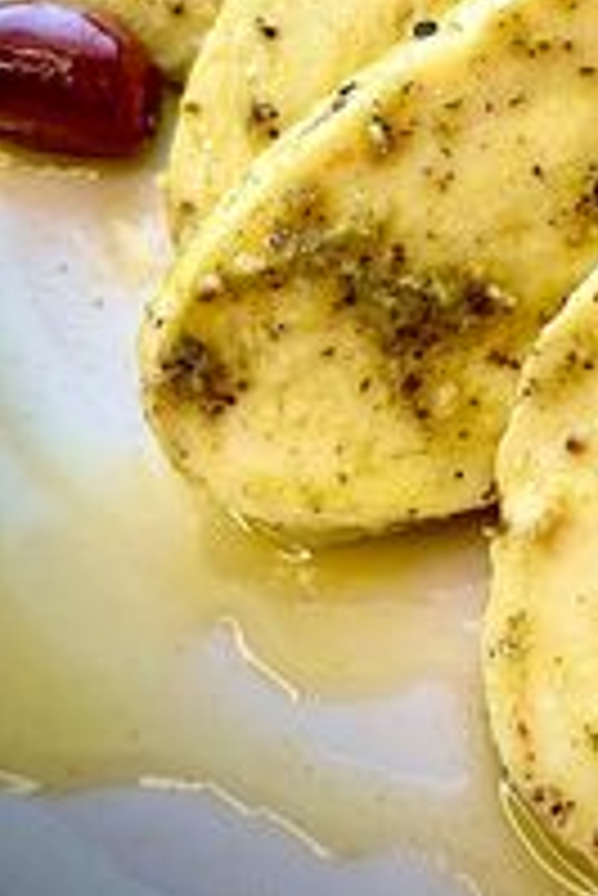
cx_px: 715
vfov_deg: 18.6
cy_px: -2
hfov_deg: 12.5
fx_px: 2661
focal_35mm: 107
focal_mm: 6.86
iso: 64
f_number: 1.78
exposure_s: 1/100
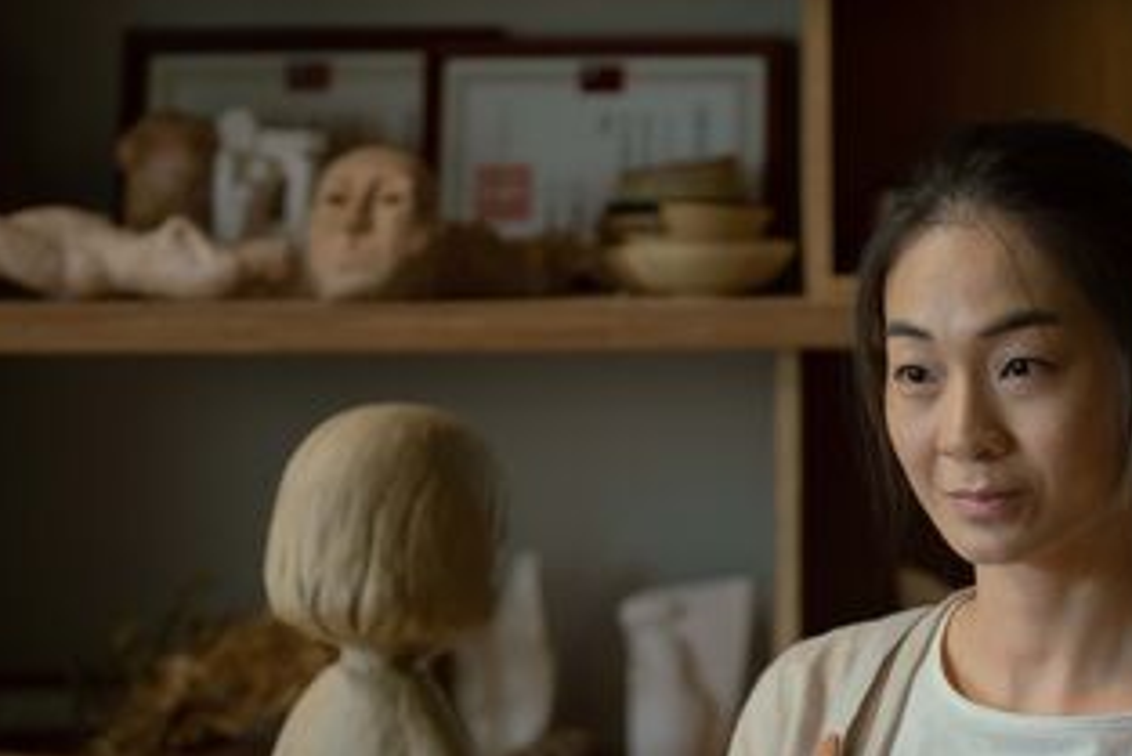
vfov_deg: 10.2
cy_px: 655
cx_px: 933
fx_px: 4215
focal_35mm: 134
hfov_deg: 15.2
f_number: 2.8
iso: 640
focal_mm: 70
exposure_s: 1/160
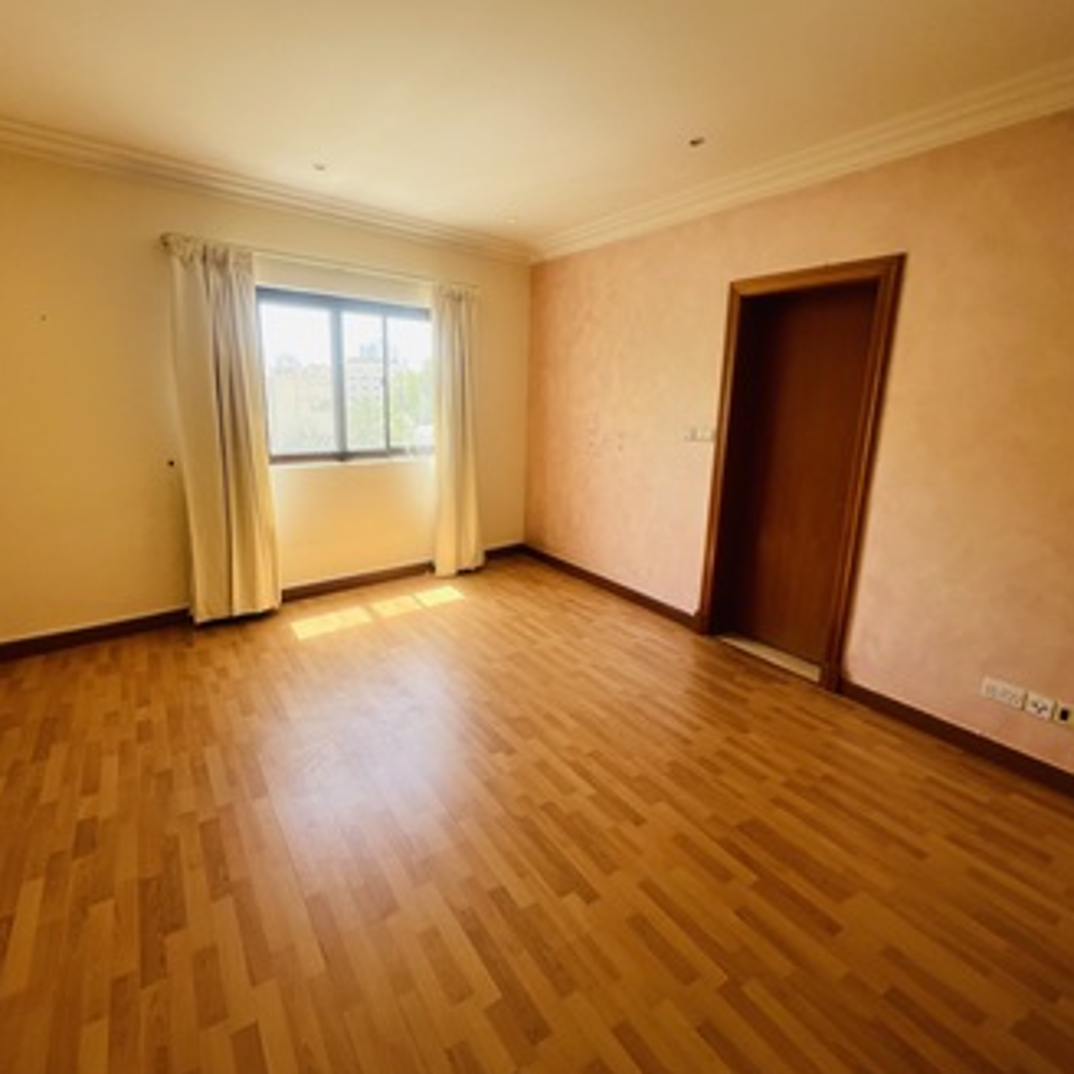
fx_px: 562
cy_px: 526
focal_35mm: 16
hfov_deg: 87.4
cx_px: 532
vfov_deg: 87.4
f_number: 1.8
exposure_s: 1/99
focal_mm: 1.57
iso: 32
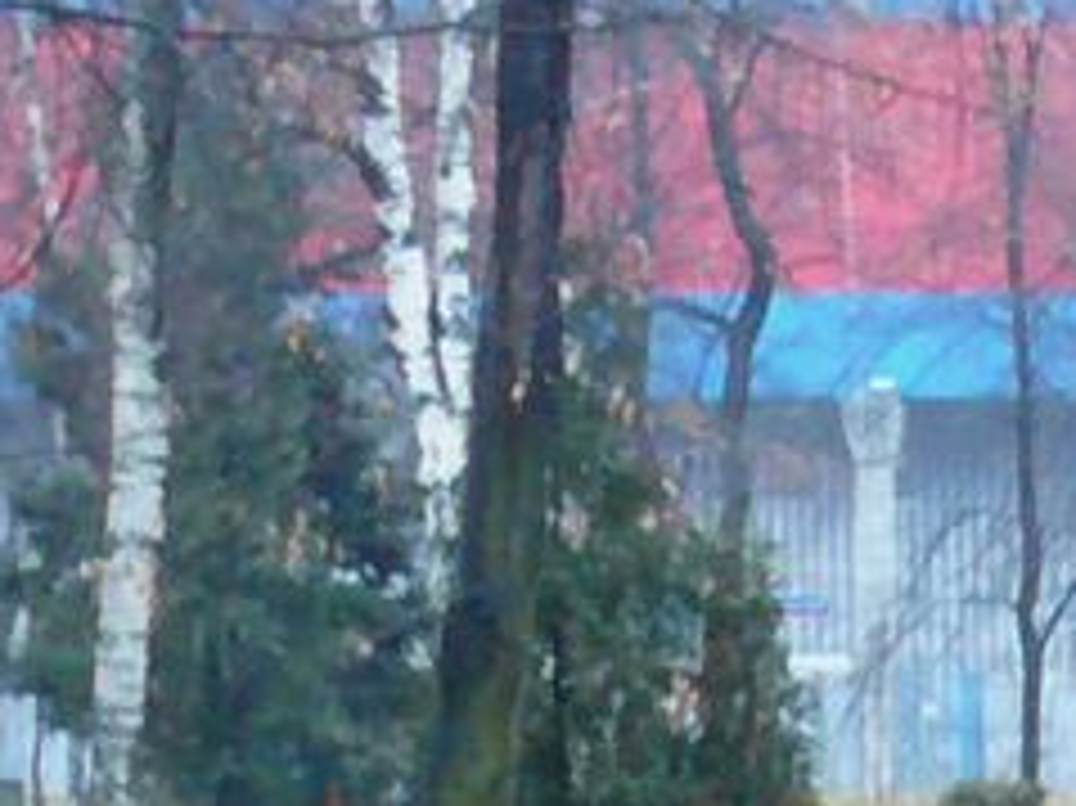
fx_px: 7612
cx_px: 2404
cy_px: 2087
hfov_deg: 7.6
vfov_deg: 5.8
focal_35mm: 245
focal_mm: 6.4
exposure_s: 1/6
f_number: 3.2
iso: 200
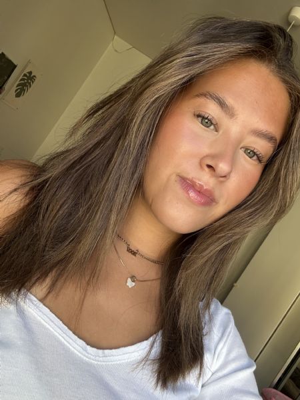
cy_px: 200
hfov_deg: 46.8
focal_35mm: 30
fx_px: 347
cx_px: 150
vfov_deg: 60.0
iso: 25
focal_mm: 2.69
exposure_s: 1/122
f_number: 1.9
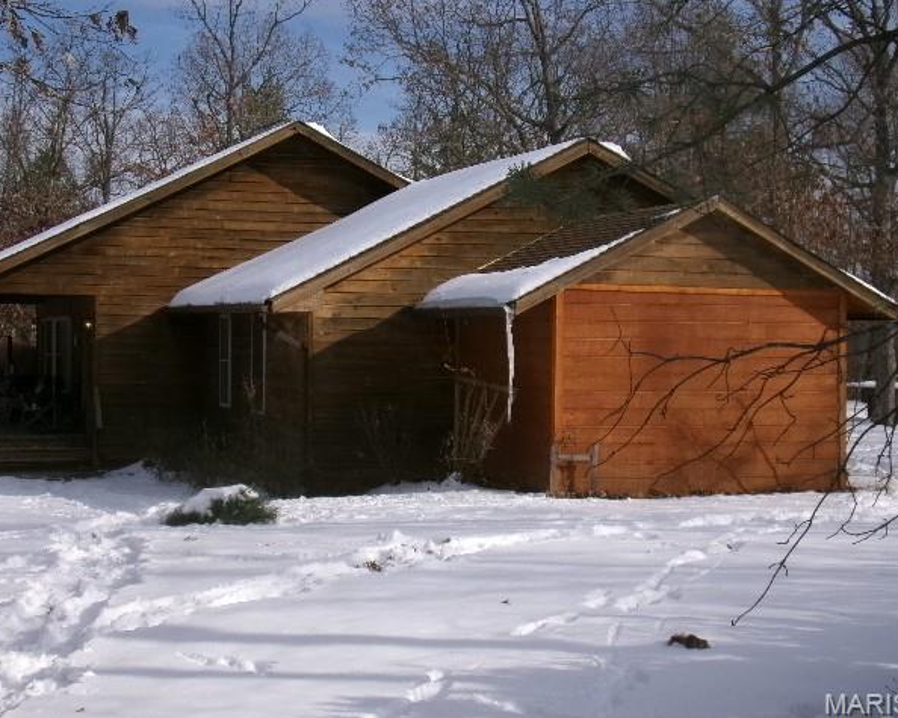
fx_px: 1621
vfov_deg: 25.0
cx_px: 437
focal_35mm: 61
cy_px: 361
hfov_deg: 31.0
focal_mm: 10.3
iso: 100
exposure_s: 1/800
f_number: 4.4
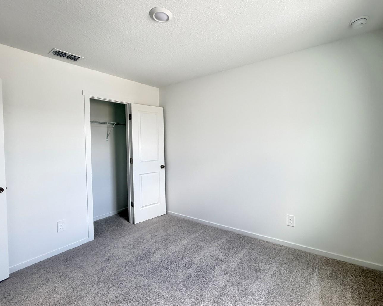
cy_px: 145
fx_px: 193
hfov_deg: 89.2
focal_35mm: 17
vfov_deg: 76.9
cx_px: 214
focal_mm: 2.22
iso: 250
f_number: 2.2
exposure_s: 1/121
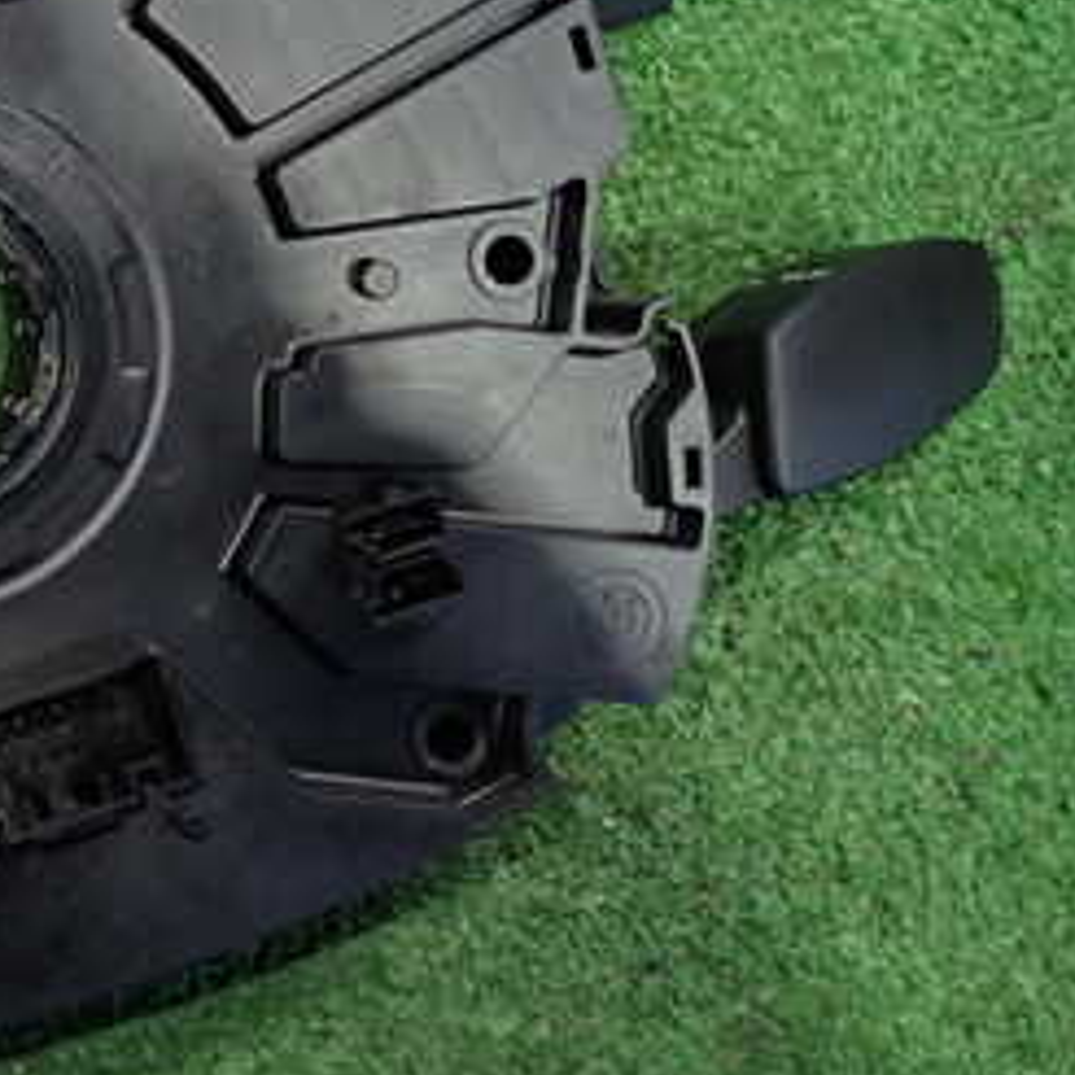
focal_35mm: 54
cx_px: -184
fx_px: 1897
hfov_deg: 28.0
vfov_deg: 31.3
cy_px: 323
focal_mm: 4.5
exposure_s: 1/30
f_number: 2
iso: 320
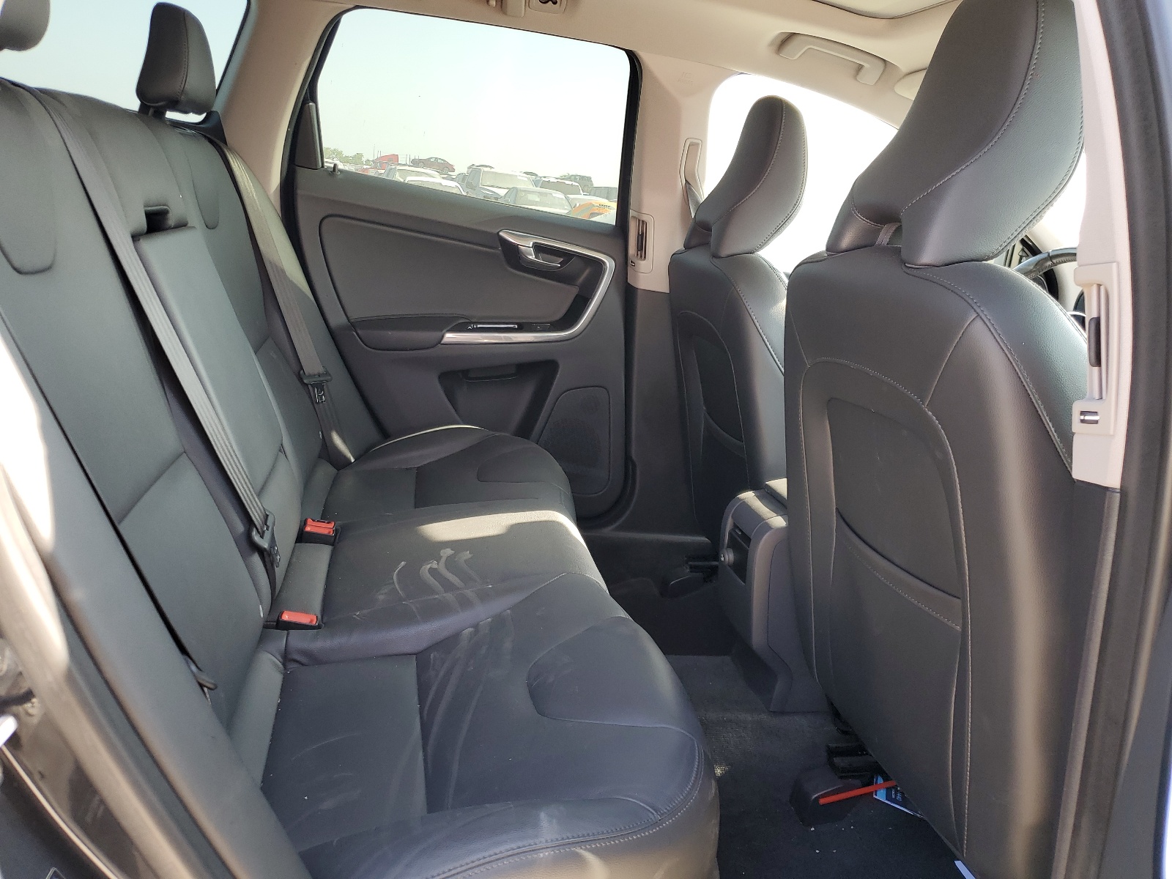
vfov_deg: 53.1
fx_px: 880
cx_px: 586
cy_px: 440
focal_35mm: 26
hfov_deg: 67.3
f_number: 1.5
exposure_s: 1/125
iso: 50
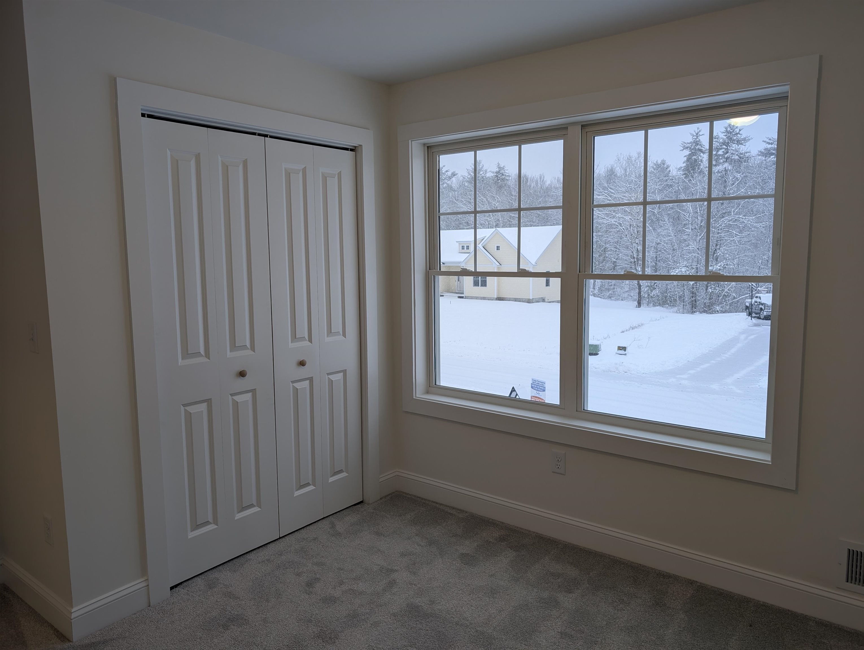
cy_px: 325
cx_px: 432
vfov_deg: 56.9
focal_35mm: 24
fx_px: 600
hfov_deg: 71.5
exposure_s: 1/60
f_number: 1.68
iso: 25
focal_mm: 6.9
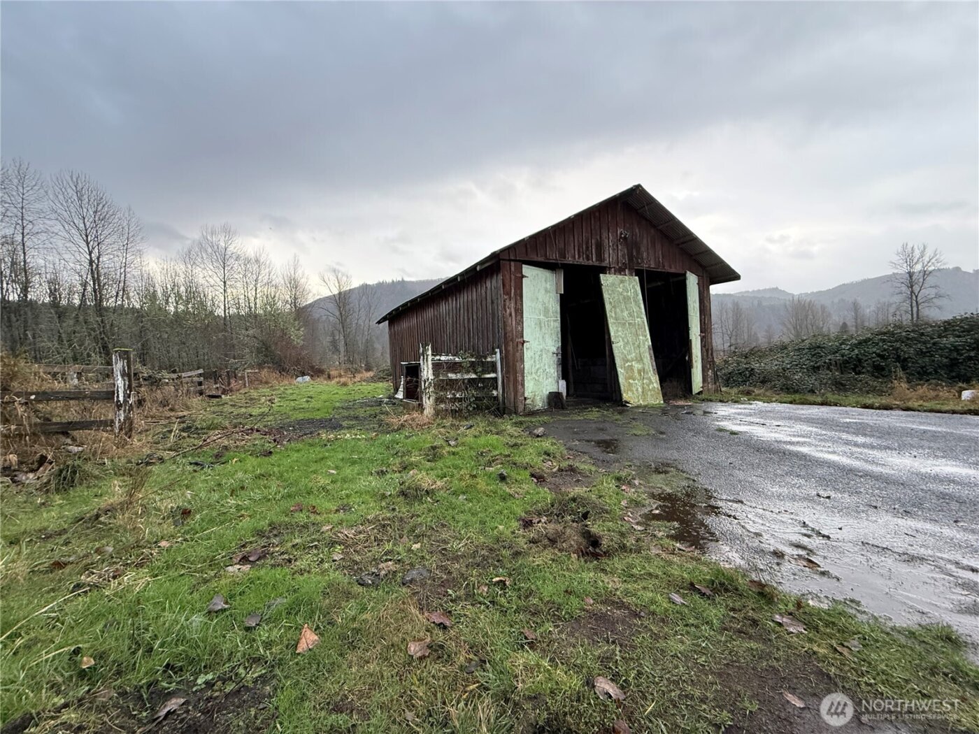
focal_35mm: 14
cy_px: 367
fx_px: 396
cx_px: 490
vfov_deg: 85.7
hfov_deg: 102.1
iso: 160
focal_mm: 2.22
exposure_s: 1/99
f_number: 2.2
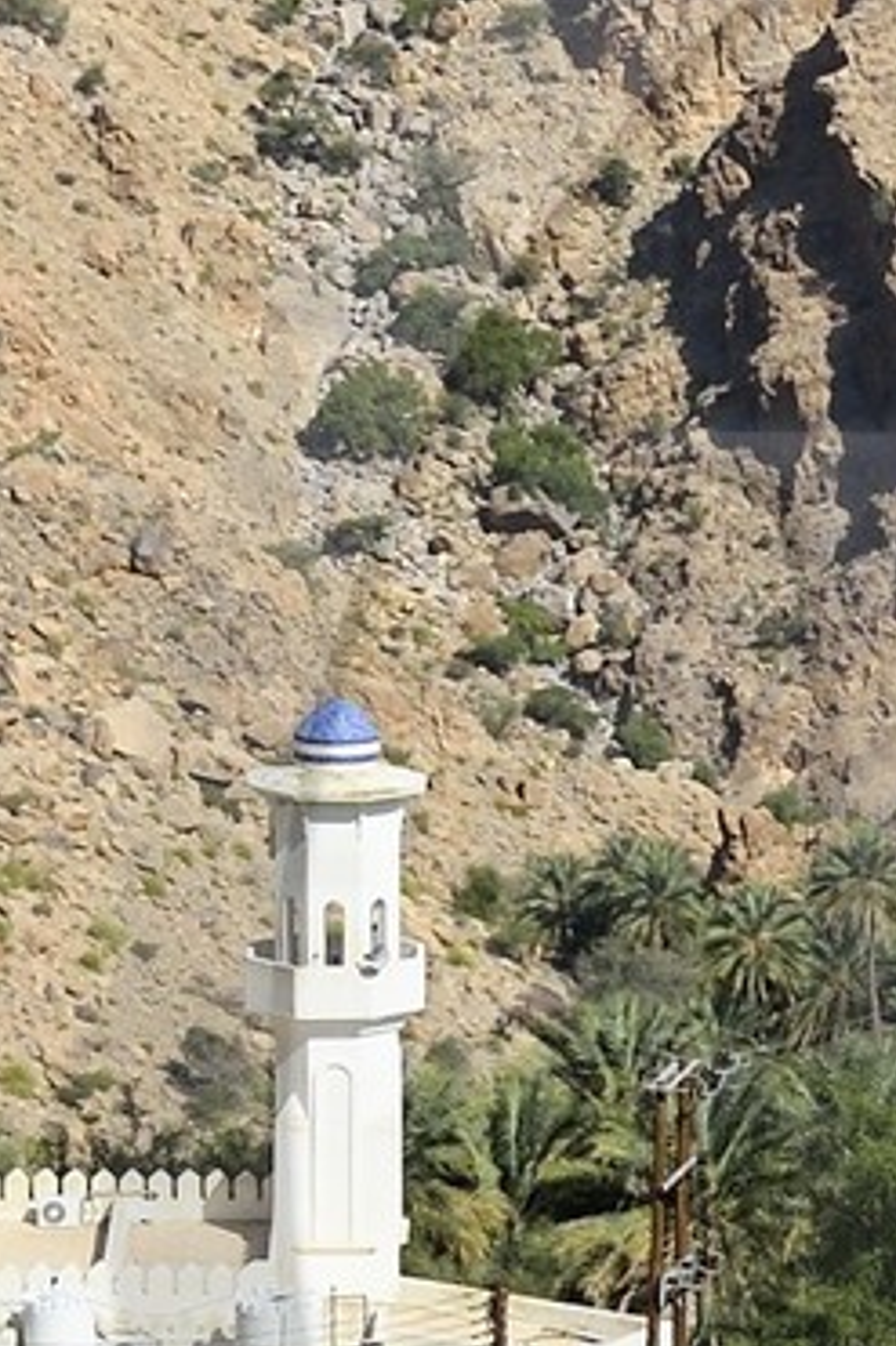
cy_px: 1103
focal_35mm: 227
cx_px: 1770
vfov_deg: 9.0
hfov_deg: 5.9
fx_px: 8482
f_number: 11
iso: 200
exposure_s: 1/400
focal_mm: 35
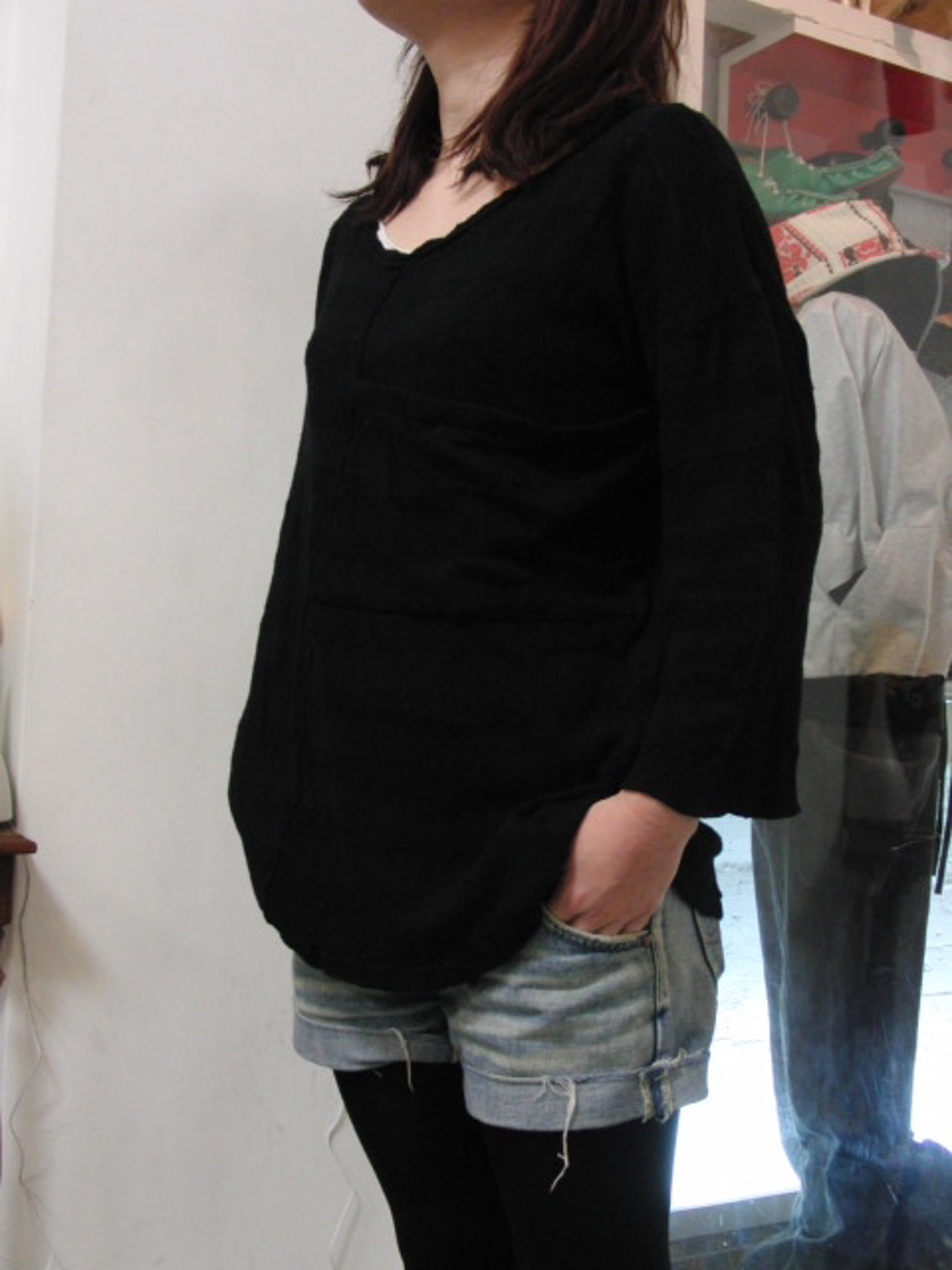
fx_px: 1577
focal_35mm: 43
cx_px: 476
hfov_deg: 33.6
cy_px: 635
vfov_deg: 43.9
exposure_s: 1/20
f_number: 3.7
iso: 400
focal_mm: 7.54
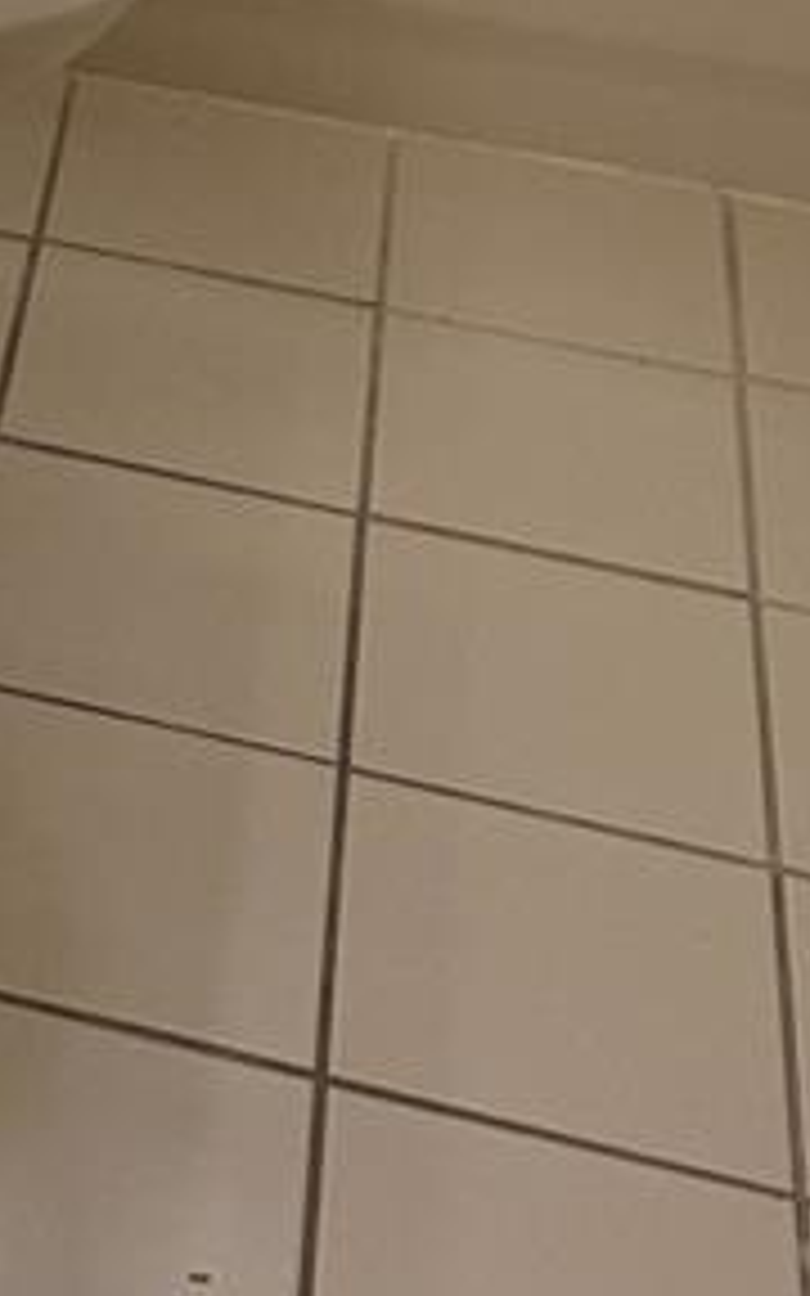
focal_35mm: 106
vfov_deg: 15.9
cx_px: -648
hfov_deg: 11.5
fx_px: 3744
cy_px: -1210
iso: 100
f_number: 1.78
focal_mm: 6.76
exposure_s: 1/822
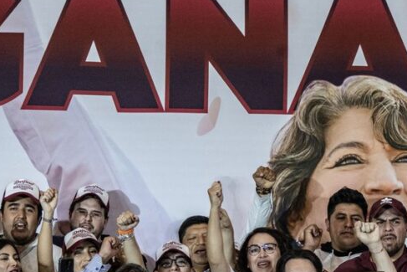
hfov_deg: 9.3
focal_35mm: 221
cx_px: 383
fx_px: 2499
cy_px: 254
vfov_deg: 6.2
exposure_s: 1/800
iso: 4000
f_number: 6.3
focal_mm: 105
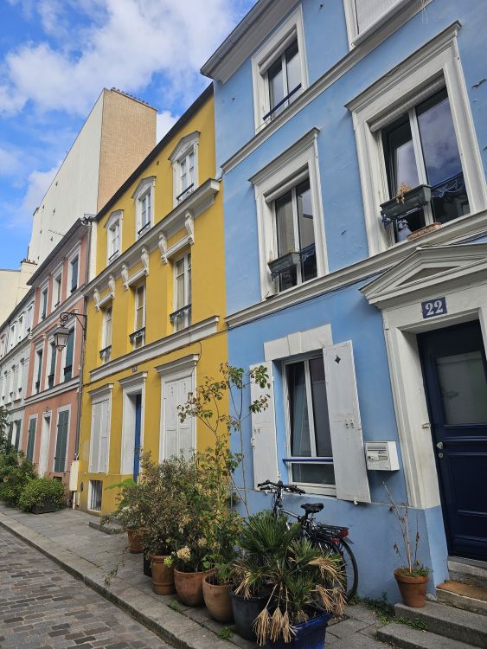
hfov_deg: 58.9
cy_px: 324
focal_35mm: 23
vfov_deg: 73.9
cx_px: 244
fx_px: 431
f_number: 1.7
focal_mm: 6.3
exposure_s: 1/430
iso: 10
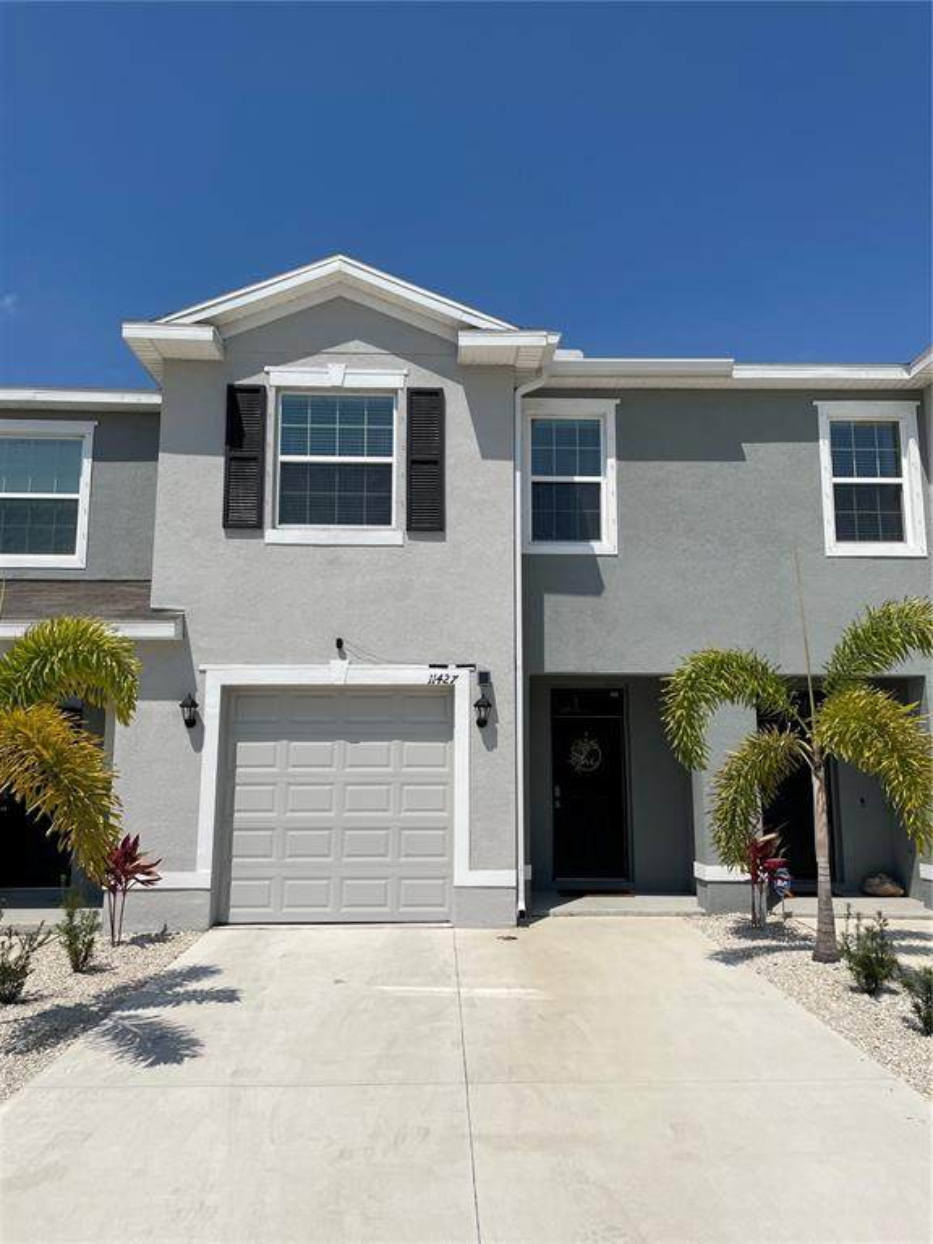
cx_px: 466
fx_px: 934
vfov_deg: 67.3
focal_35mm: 26
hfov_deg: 53.1
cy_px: 622
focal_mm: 4.2
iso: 32
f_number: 1.6
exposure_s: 1/9091
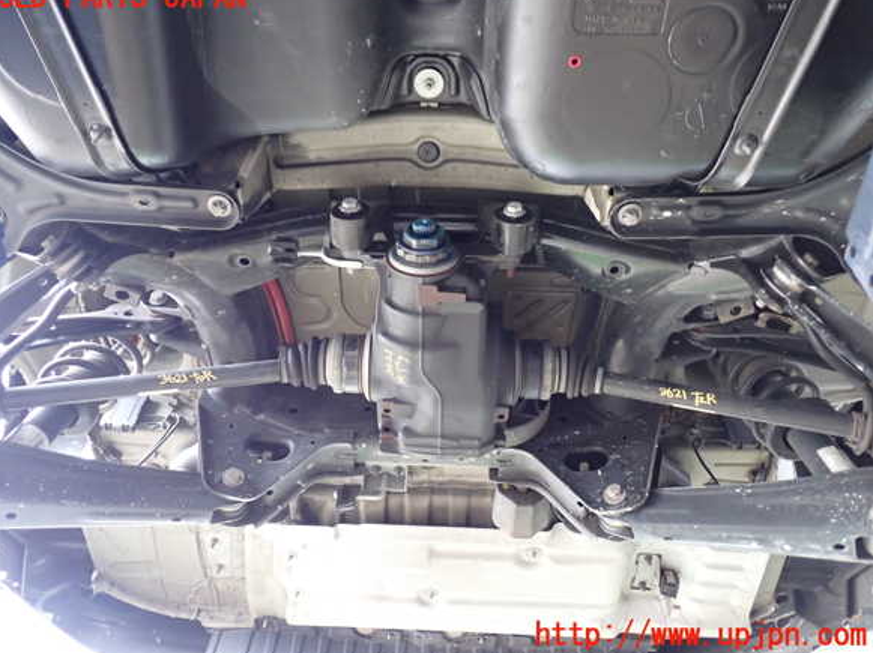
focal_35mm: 31
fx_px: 781
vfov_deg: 45.4
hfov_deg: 58.4
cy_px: 317
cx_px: 424
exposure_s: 1/30
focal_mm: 5.4
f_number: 2.3
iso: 640
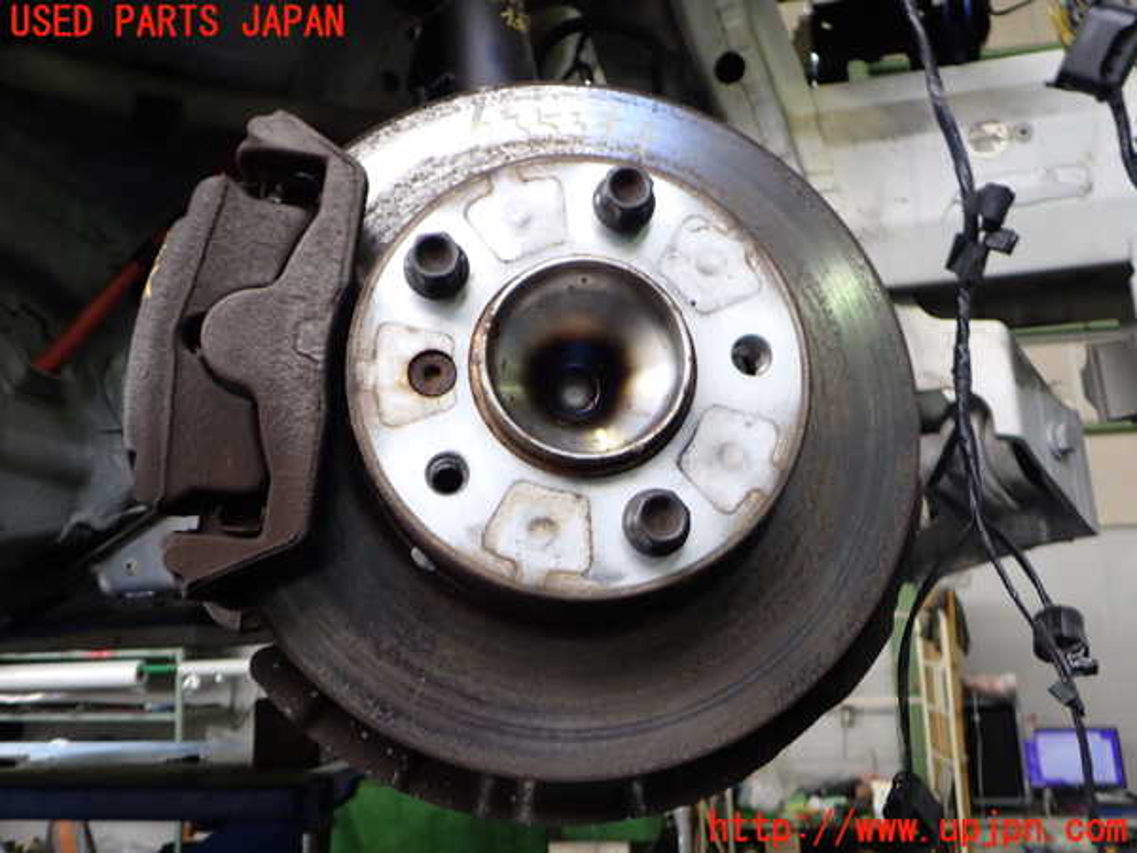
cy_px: 426
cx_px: 568
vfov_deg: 46.8
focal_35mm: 30
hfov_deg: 60.0
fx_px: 985
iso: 200
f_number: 2.3
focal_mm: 5.4
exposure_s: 1/80
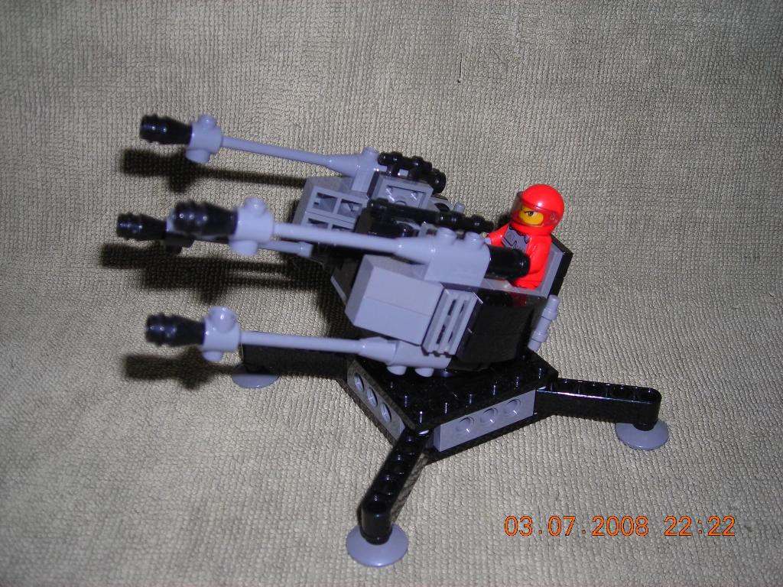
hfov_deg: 45.8
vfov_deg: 35.1
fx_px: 927
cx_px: 392
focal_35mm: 41
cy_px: 294
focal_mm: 6.8
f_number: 3.3
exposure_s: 1/60.1
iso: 50
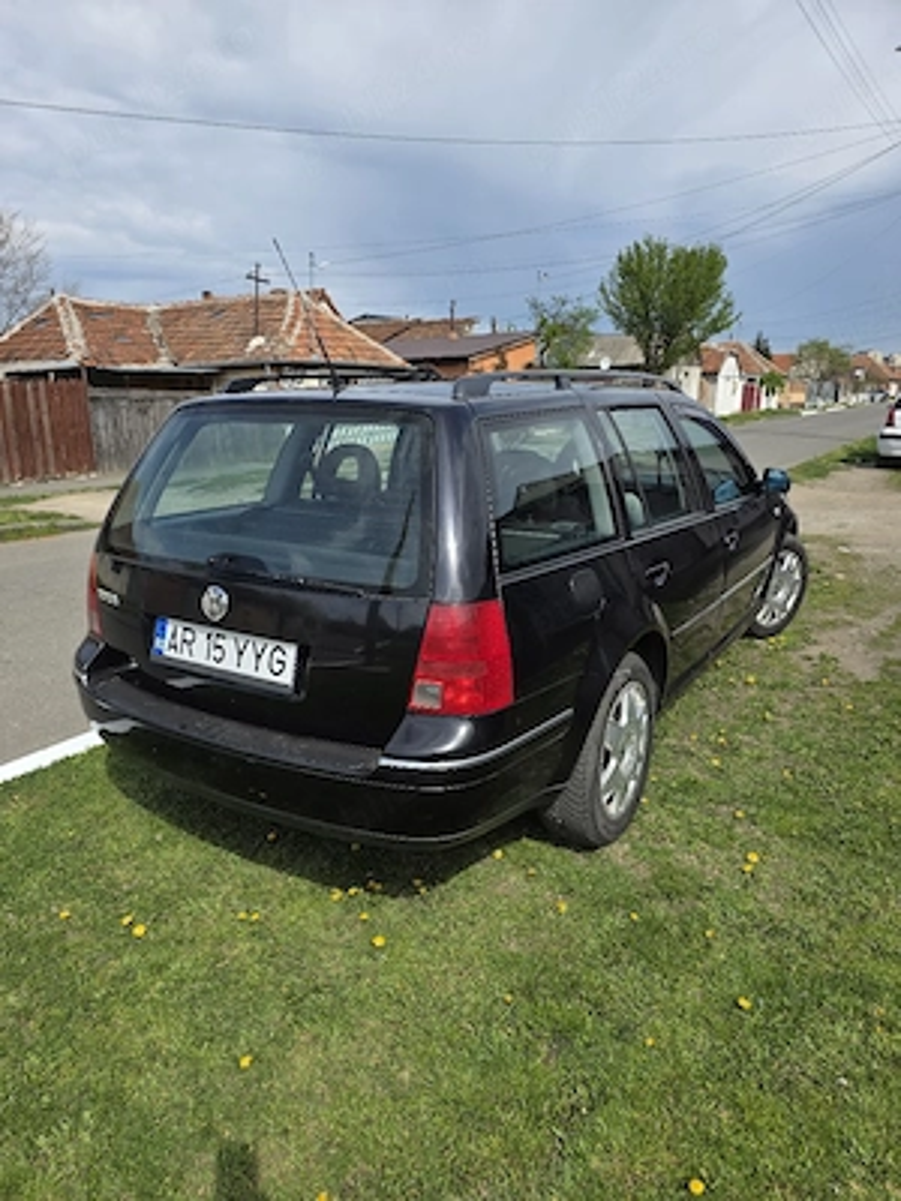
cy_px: 600
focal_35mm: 23
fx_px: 798
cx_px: 450
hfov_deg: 58.9
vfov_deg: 73.9
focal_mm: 6.3
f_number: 1.7
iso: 80
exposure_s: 1/10000
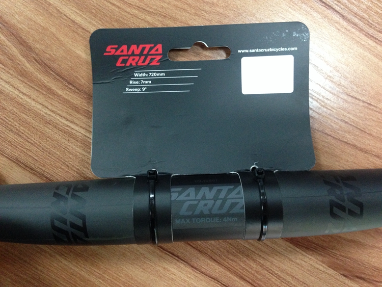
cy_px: 144
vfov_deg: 43.0
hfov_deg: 55.3
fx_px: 364
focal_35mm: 33
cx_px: 191
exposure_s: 1/20
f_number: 2.4
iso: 400
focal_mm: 4.12
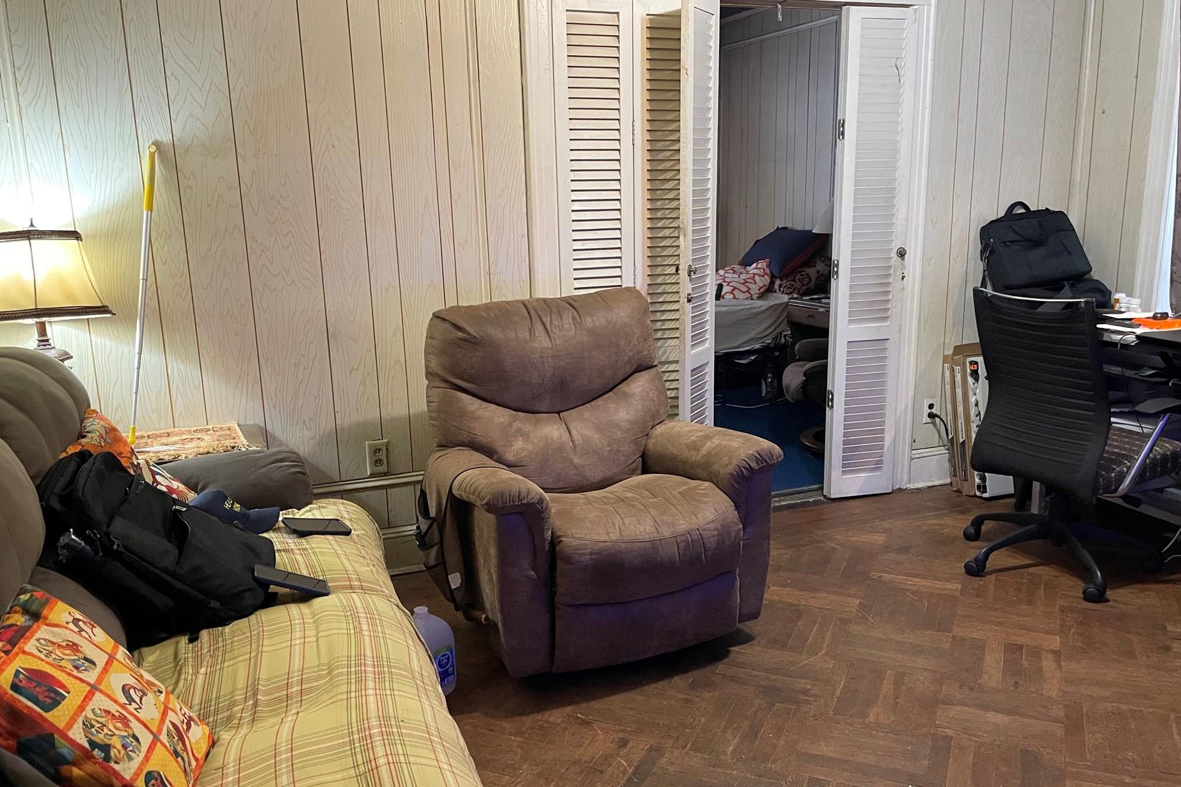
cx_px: 632
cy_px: 423
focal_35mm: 30
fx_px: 984
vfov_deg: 43.6
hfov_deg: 61.9
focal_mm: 4.2
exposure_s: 1/60
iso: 400
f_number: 1.6
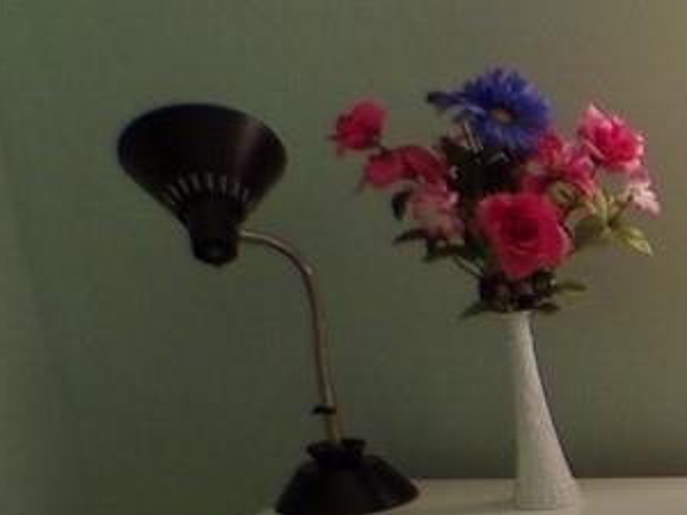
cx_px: 1601
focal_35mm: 128
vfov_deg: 11.1
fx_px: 2540
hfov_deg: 12.4
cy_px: 787
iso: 100
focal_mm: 4.3
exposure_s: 1/45
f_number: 3
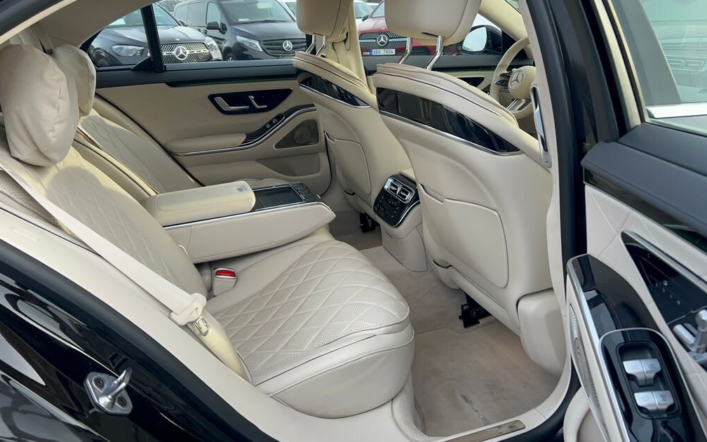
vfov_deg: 44.3
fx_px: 540
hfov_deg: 66.5
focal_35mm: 28
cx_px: 350
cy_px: 176
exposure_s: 1/274
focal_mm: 5.7
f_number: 1.5
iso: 40
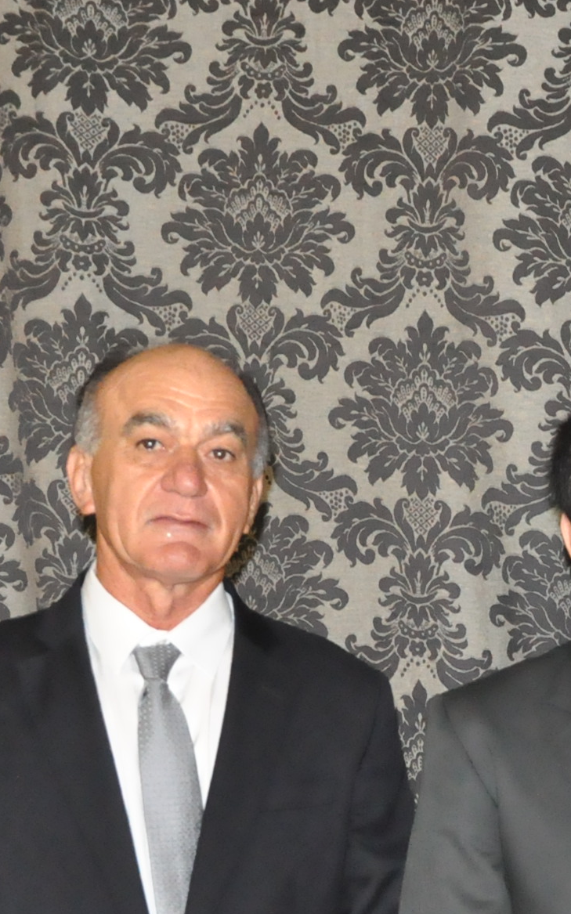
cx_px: 901
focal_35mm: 88
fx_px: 2202
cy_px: 701
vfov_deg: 23.2
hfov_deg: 13.7
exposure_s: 1/40
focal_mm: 21
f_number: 4
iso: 3200
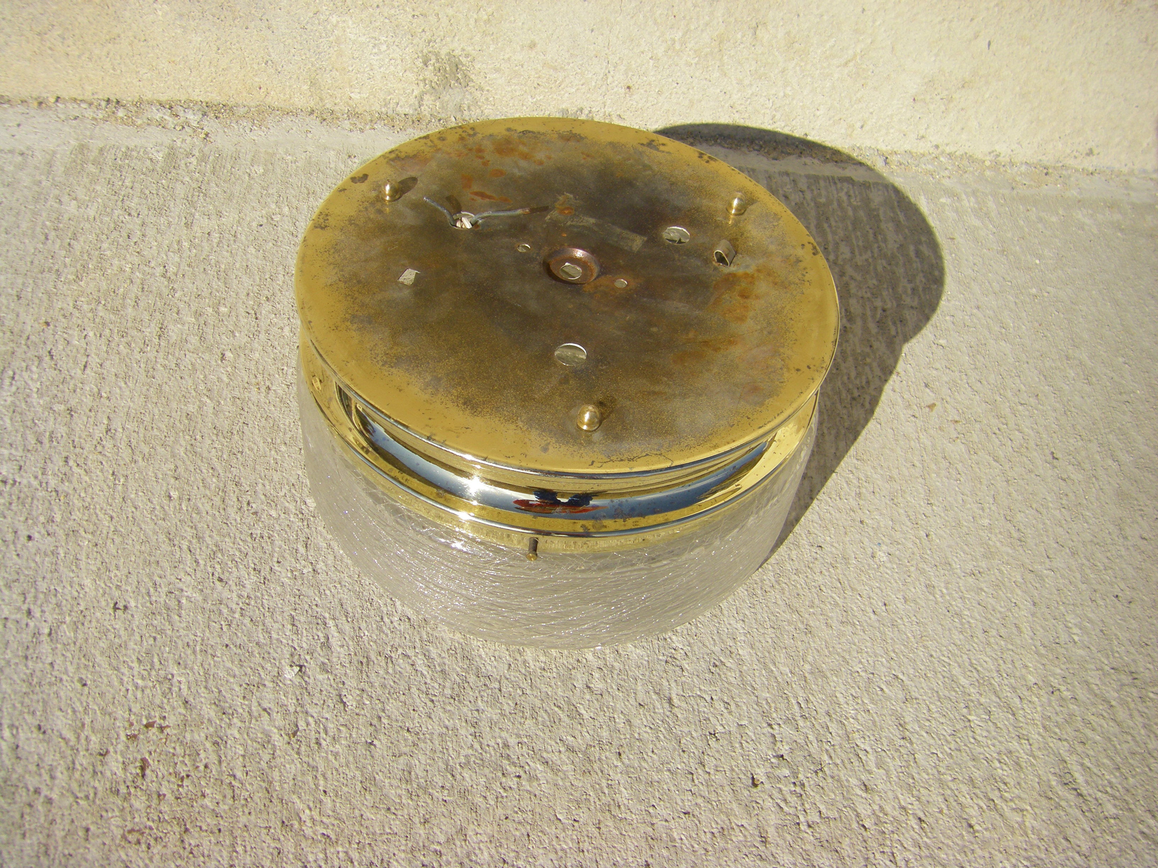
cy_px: 434
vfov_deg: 37.7
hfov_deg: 49.0
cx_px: 579
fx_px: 1271
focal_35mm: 38
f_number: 7
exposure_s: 1/320
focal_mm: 6.3
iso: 64
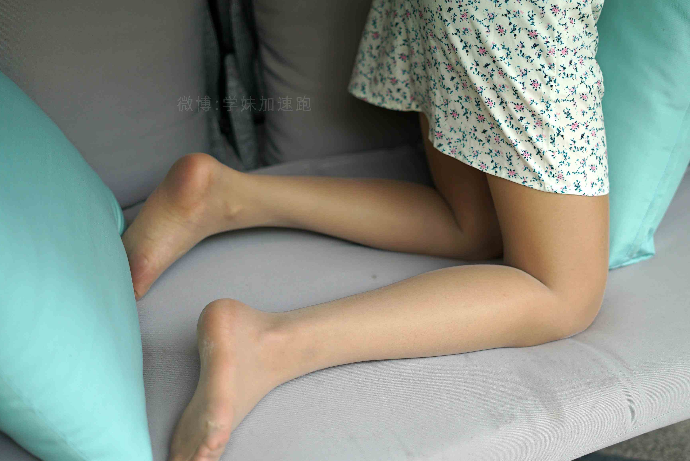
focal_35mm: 61
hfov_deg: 32.8
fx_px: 1170
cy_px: 274
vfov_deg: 22.3
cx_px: 402
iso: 250
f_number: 2
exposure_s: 1/1250
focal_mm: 50
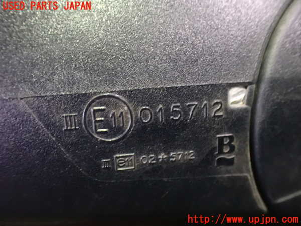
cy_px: 113
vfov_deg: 46.8
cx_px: 150
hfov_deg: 60.0
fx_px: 261
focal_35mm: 30
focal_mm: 5.4
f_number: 2.3
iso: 1600
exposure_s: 1/30
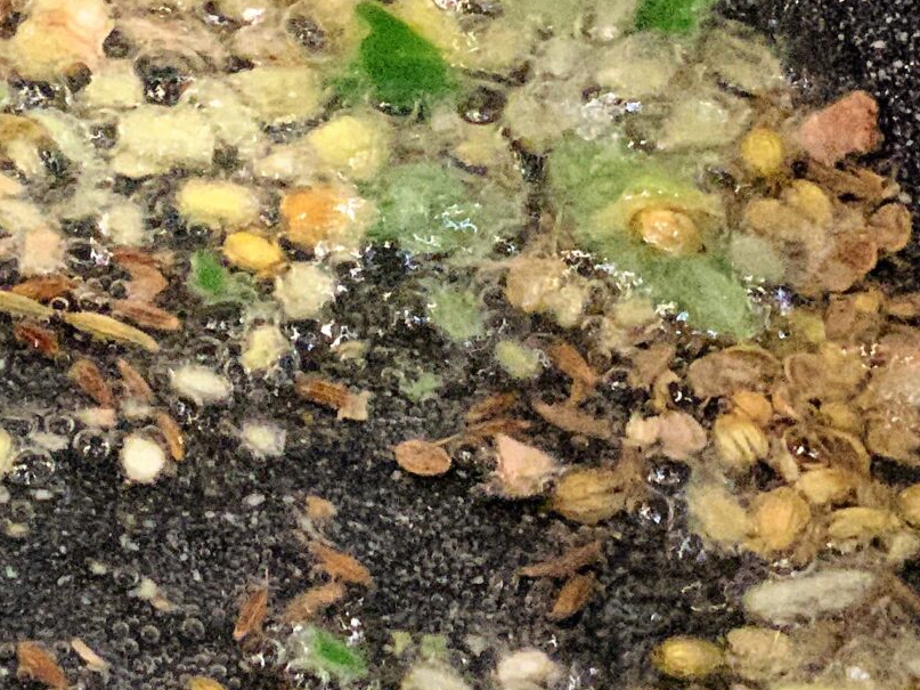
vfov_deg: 9.0
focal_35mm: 165
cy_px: 542
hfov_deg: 11.5
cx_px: -480
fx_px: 4385
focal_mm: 6
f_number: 2.4
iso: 320
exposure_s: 1/50
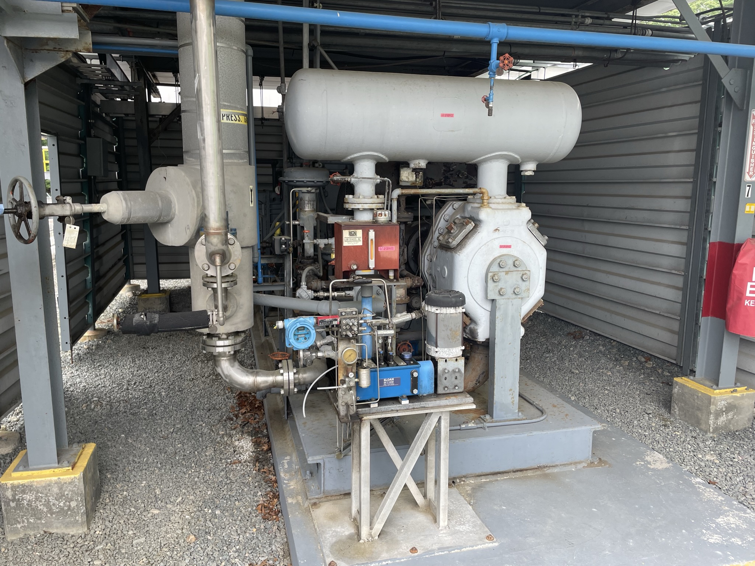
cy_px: 283
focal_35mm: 26
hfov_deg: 67.3
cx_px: 378
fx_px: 567
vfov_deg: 53.1
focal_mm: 4.2
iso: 32
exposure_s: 1/267
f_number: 1.6
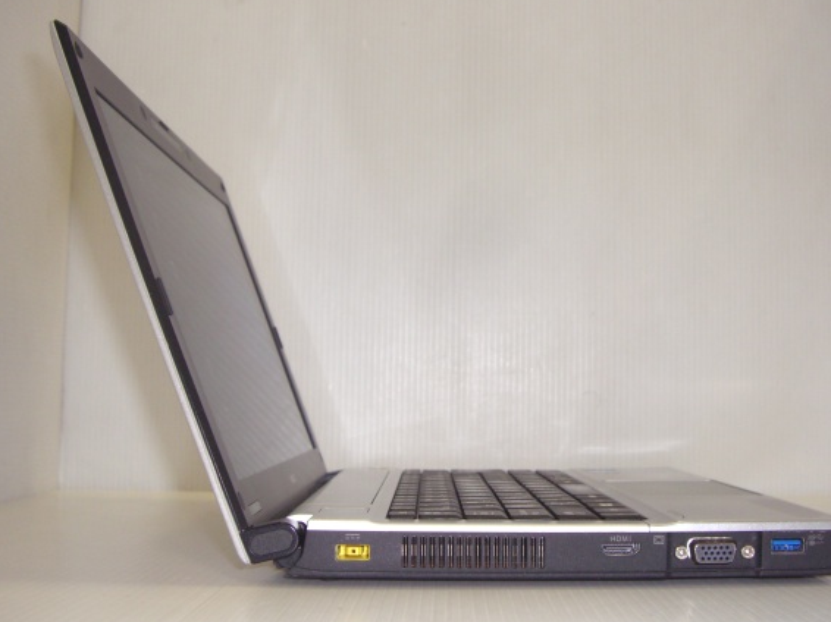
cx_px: 455
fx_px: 1032
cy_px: 333
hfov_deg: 43.8
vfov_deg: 33.6
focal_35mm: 43
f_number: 2.8
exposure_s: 1/100
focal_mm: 7.9
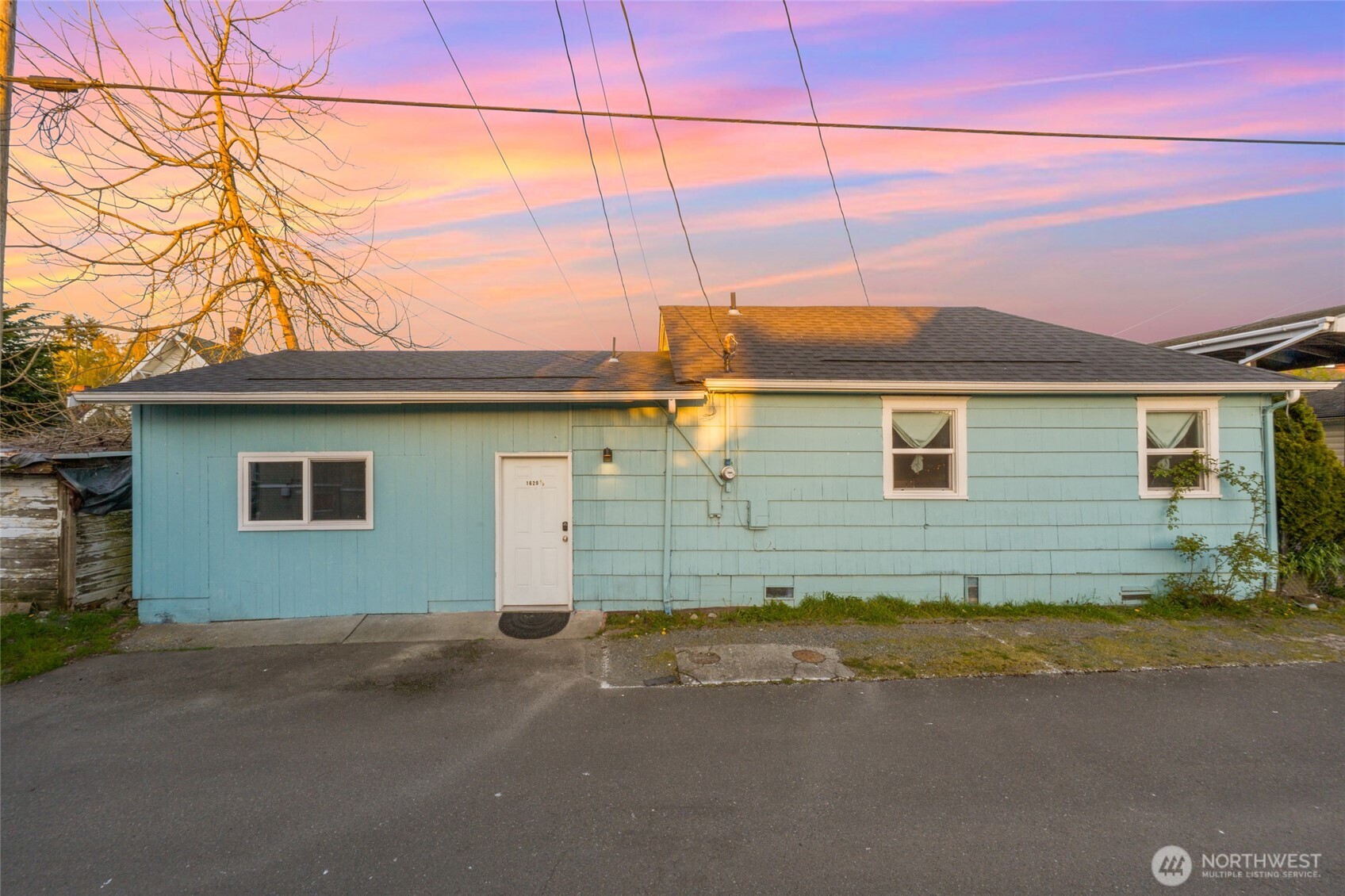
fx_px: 523
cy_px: 448
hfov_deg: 104.3
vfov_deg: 81.2
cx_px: 672
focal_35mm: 14
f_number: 22
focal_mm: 14
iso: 250
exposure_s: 1/10
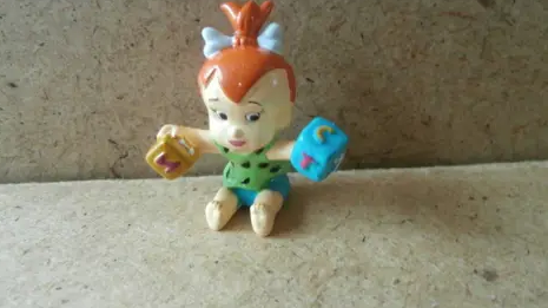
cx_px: 270
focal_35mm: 27
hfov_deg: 69.9
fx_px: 392
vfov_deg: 42.6
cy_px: 120
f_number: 3
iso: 200
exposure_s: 1/30
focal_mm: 4.2
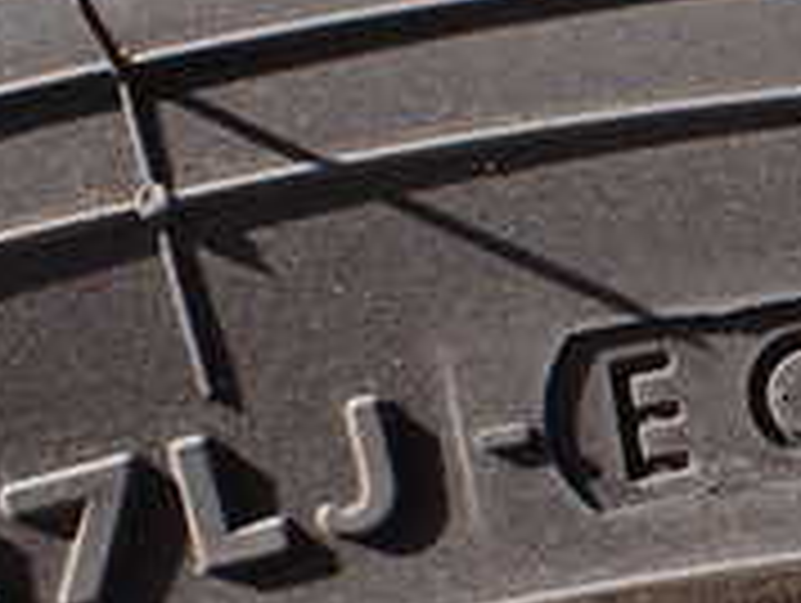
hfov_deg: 17.9
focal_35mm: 101
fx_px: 2340
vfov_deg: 14.6
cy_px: 441
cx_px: 1102
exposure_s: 1/250
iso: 100
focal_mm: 5.4
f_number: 3.2
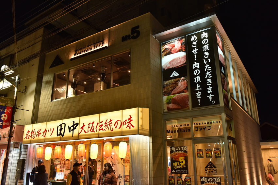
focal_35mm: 31
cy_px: 92
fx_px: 239
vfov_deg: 42.3
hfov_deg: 60.3
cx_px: 139
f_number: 5.6
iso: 1000
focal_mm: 31
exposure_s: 1/30
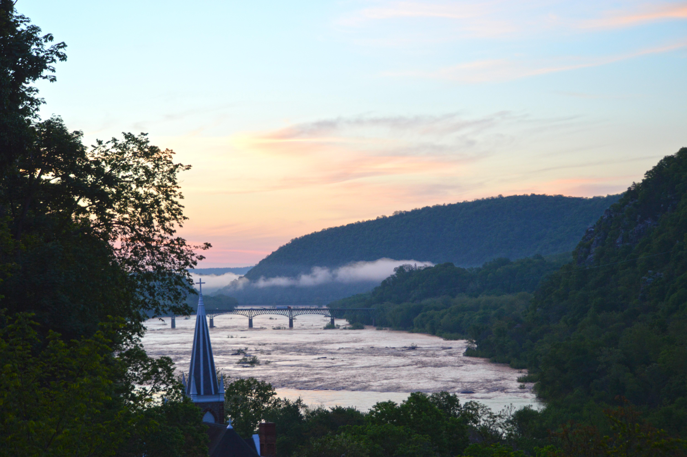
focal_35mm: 82
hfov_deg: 24.6
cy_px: 228
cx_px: 344
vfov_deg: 16.5
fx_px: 1573
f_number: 4.5
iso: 400
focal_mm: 55
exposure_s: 1/80
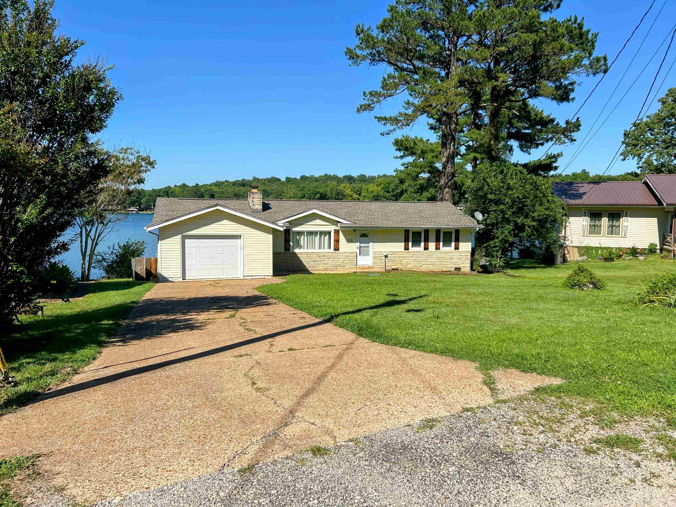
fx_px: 508
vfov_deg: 53.1
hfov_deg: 67.3
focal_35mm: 26
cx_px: 338
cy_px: 254
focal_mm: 5.7
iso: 50
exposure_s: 1/4831
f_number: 1.5
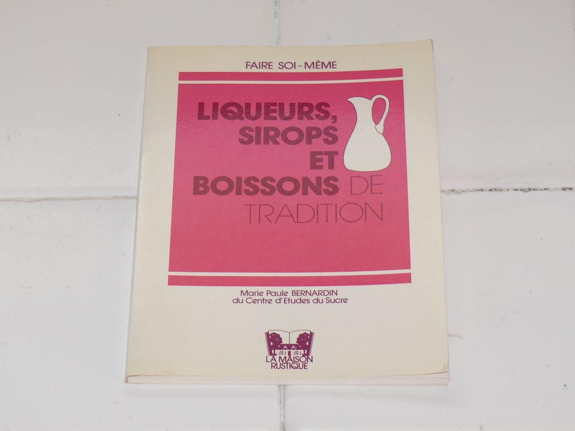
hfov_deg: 17.7
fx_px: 1844
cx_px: 288
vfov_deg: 13.3
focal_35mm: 111
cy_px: 216
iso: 100
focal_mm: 16.4
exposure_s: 1/30
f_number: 3.2
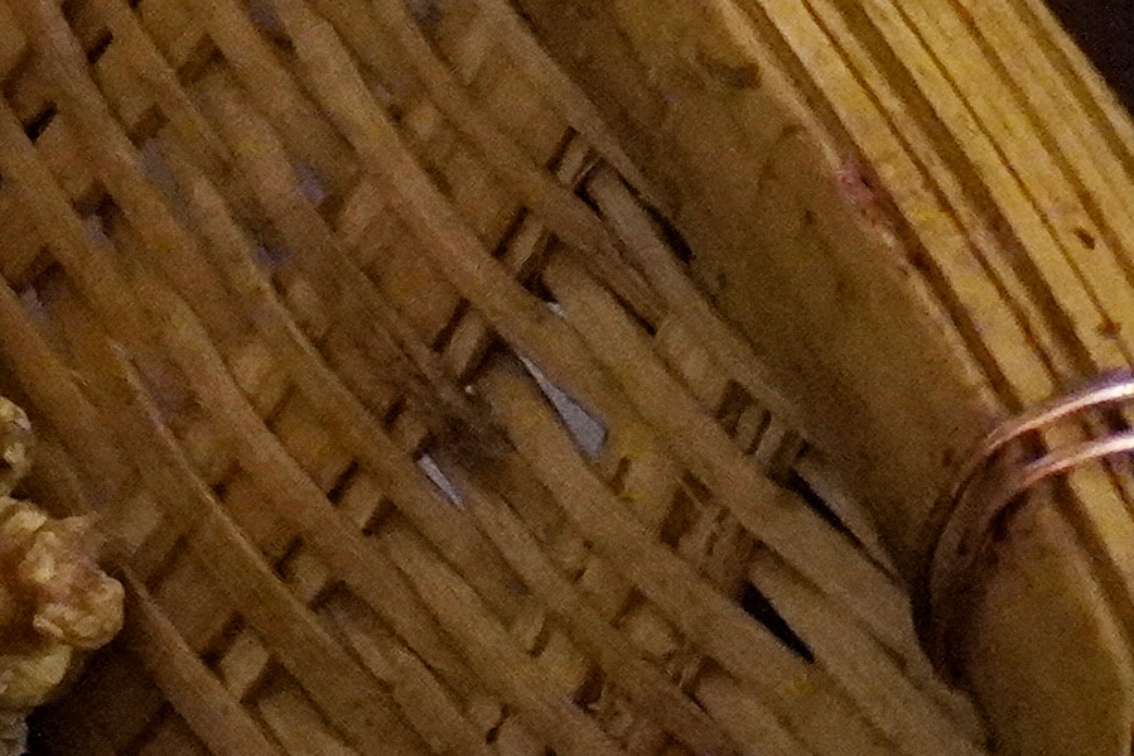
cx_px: -2467
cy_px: 135
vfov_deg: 6.0
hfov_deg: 7.6
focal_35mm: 230
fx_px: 7254
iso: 5000
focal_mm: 23
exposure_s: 1/160
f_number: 4
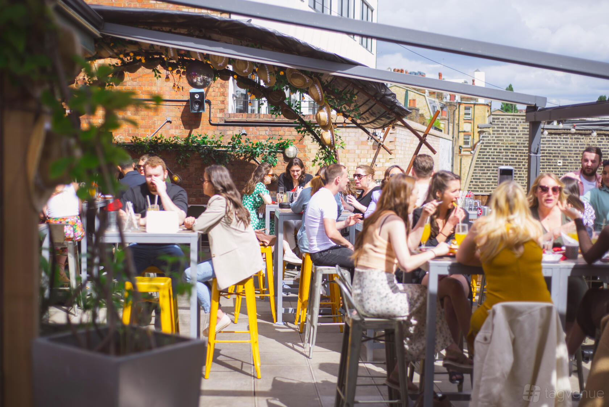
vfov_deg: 27.0
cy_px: 204
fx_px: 846
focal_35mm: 50
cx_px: 304
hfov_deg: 39.6
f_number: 2.2
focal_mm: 50
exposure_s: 1/2500
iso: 160
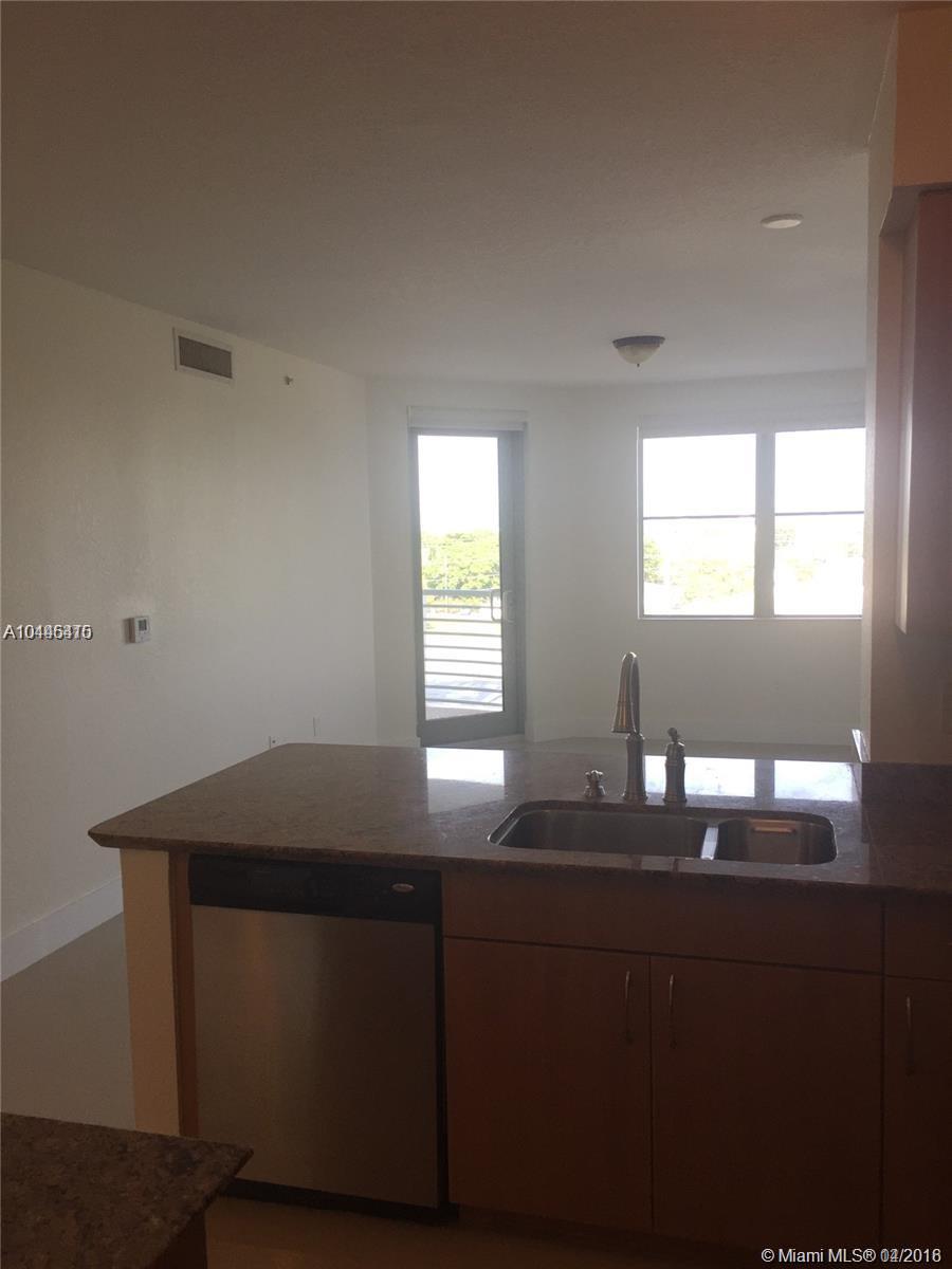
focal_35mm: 29
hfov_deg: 48.2
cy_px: 634
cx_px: 476
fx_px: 1063
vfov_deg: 61.7
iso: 50
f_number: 2.2
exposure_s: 1/120
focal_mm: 4.15
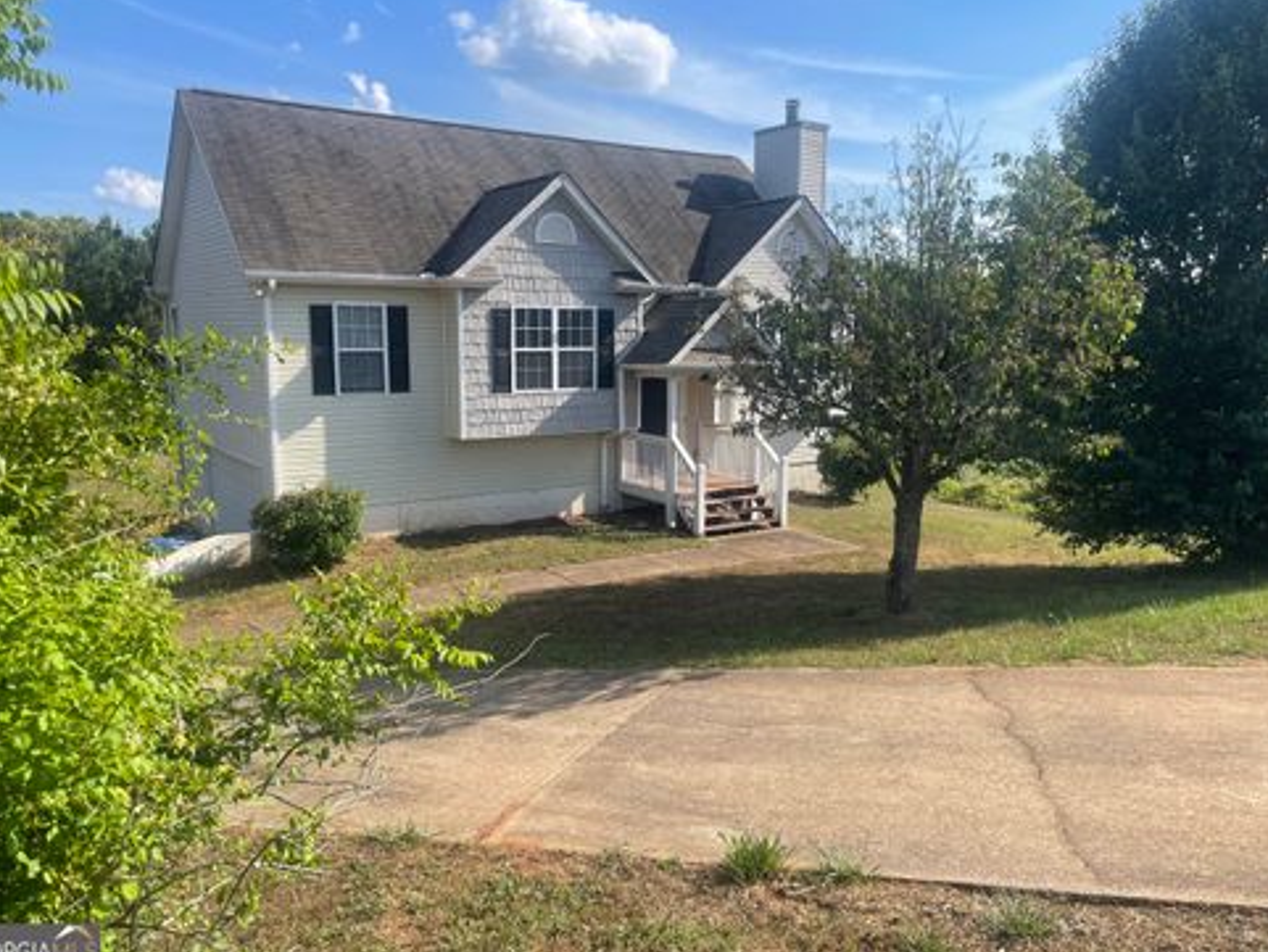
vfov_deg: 53.1
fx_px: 953
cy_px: 479
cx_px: 612
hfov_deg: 67.3
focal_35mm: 26
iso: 32
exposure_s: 1/1739
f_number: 1.6
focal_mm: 5.1
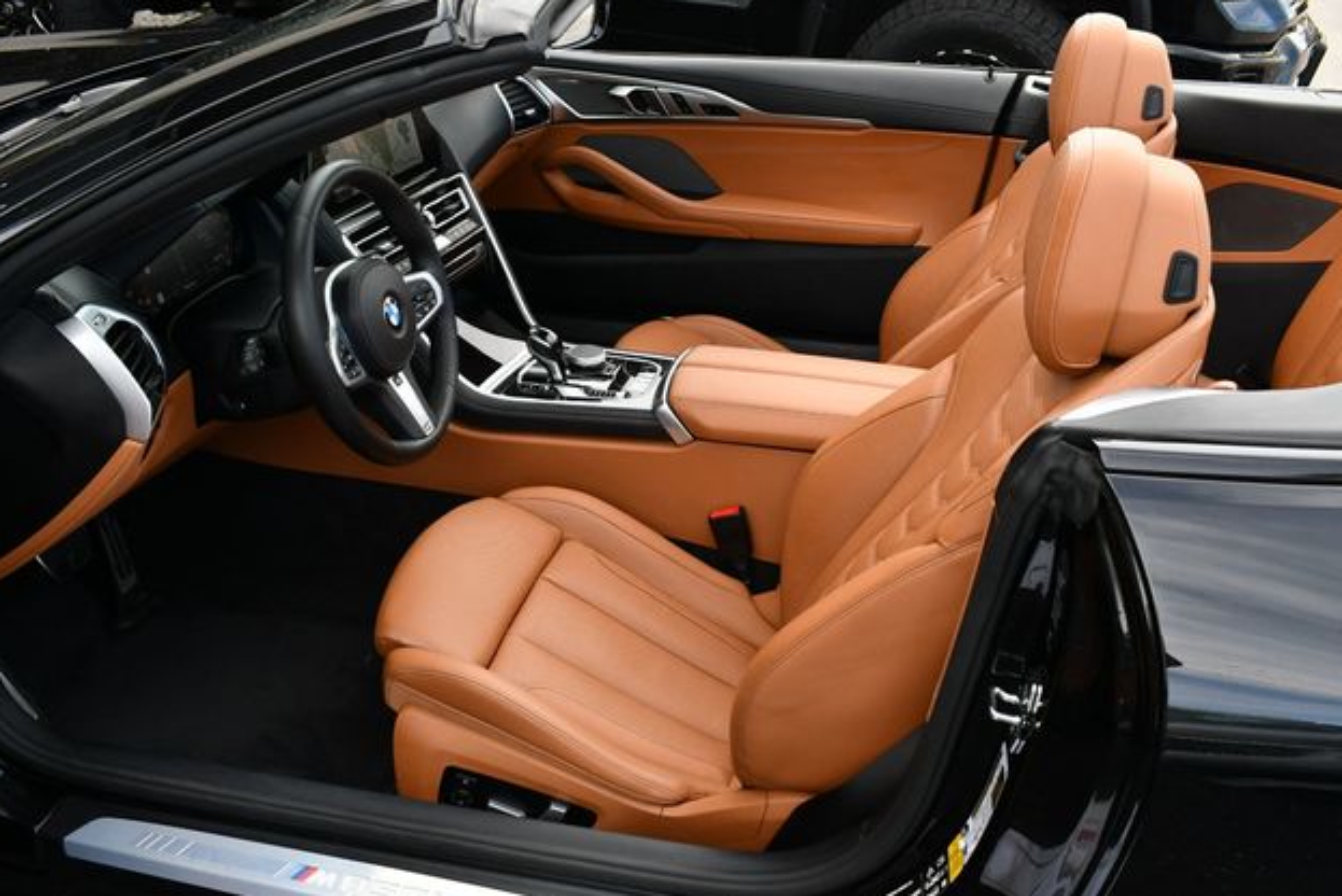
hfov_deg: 51.9
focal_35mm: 37
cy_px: 442
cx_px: 670
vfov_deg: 36.0
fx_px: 1380
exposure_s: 1/250
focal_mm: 18
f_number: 5.6
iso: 320
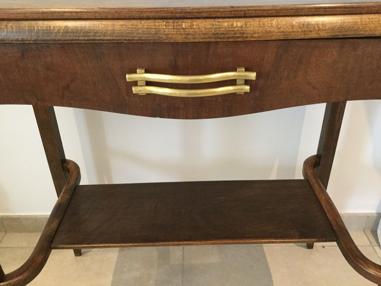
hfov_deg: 58.4
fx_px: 341
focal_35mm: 31
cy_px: 143
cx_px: 190
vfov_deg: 45.4
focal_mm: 3.3
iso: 250
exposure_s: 1/25
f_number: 2.4
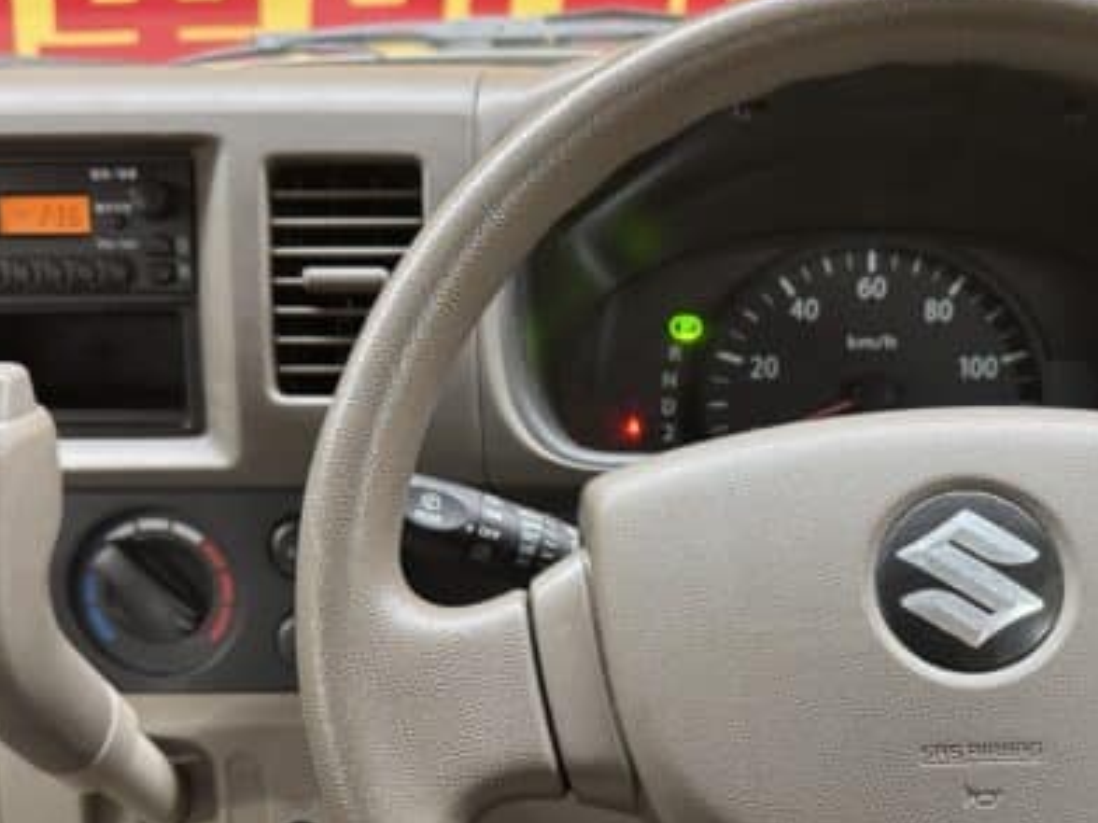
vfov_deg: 29.3
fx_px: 1554
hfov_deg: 38.4
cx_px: 751
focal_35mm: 49
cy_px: 596
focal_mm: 6.76
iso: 250
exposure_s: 1/50
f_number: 1.78
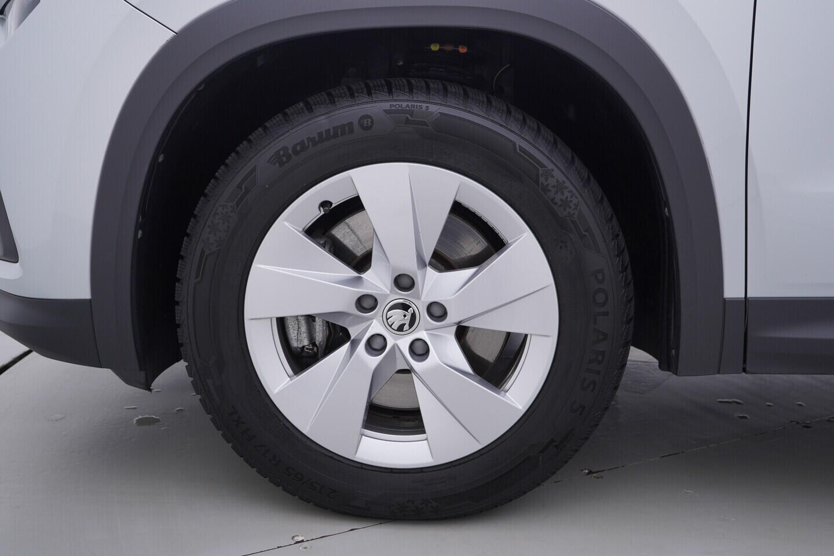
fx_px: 834
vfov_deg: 36.9
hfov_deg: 53.1
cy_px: 278
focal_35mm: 36
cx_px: 417
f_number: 4
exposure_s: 1/80
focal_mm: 24
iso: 125
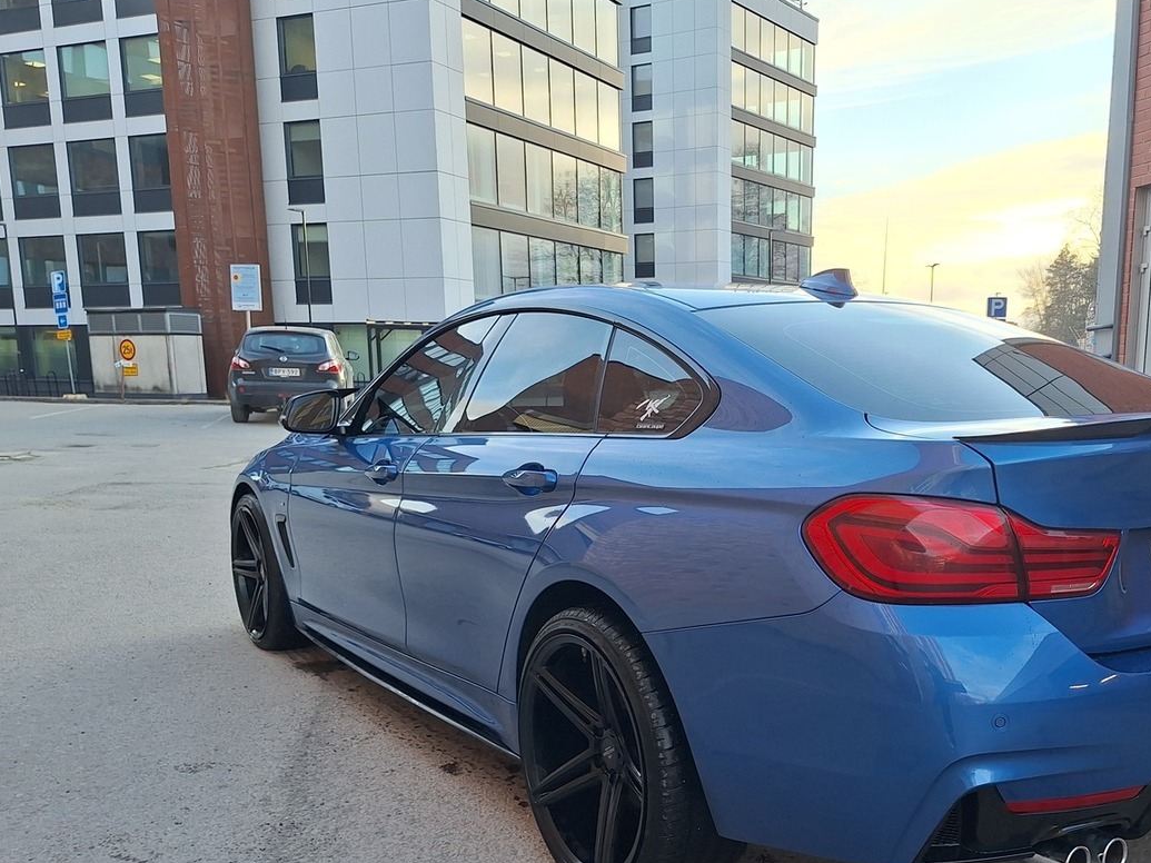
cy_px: 567
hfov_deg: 55.9
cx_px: 747
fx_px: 1064
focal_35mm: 32
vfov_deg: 43.6
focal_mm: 5.54
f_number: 1.8
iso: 40
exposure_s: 1/286
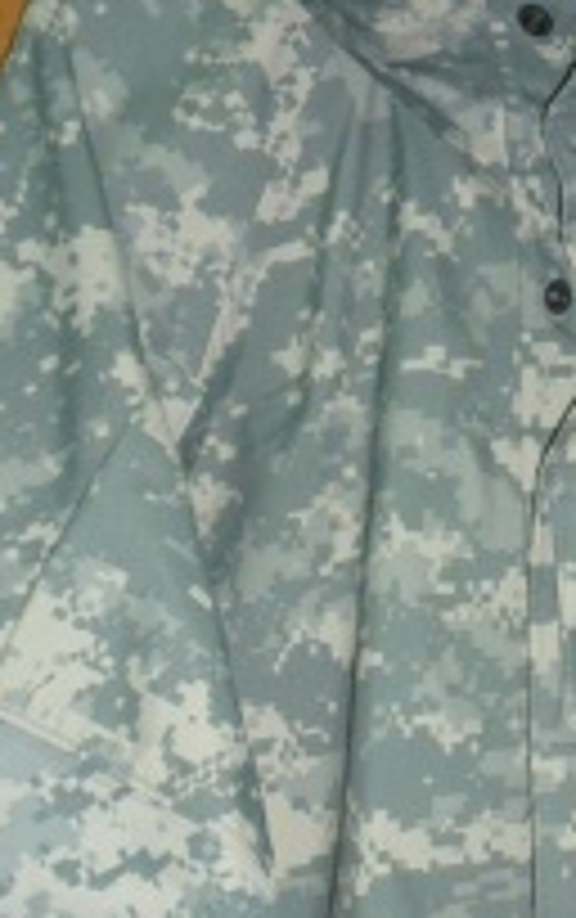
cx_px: 603
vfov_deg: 24.4
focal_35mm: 83
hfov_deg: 15.4
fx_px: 2079
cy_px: 765
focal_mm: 4.1
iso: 100
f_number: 3.3
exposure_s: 1/30
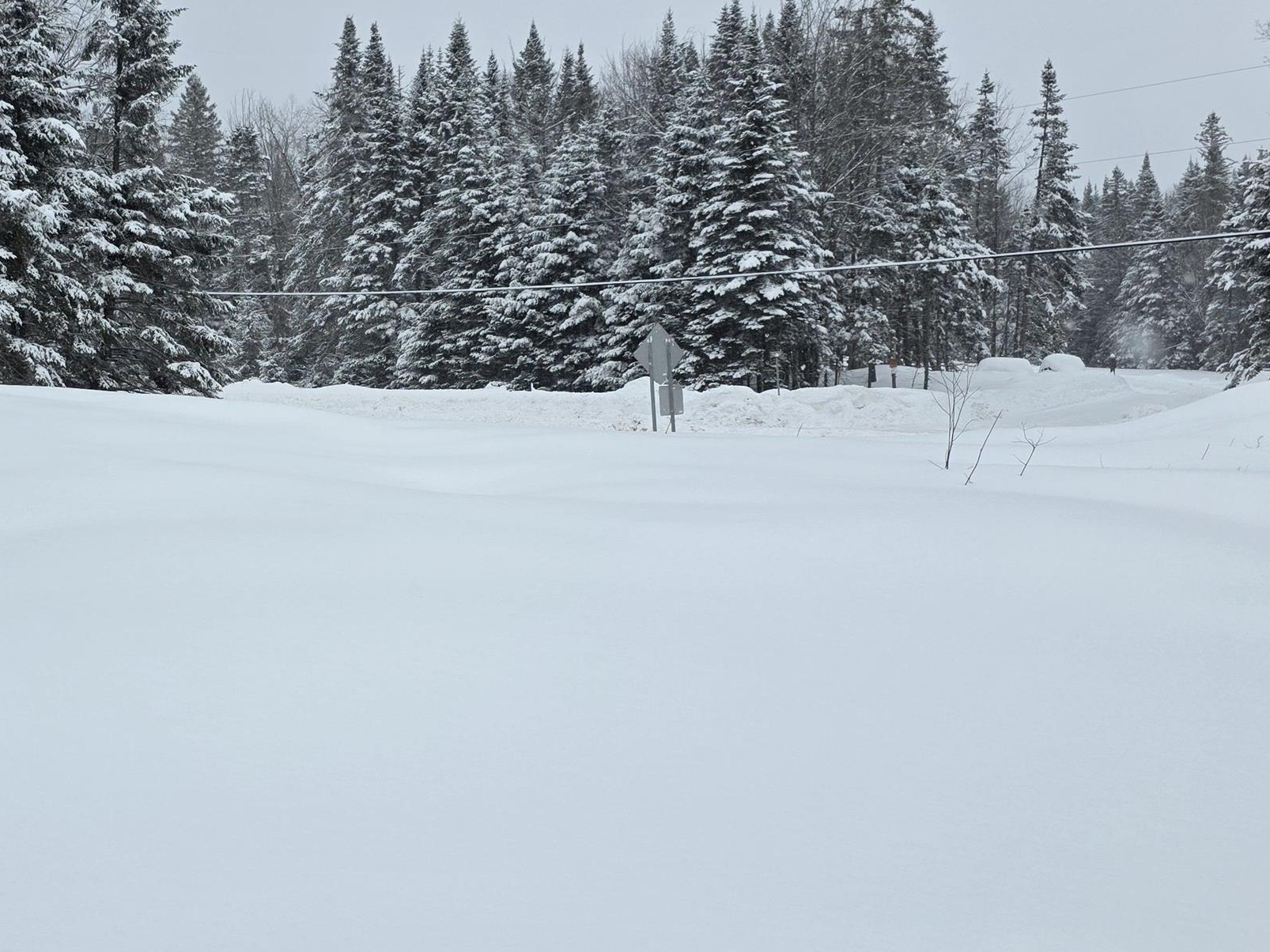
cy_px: 417
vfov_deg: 32.8
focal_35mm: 44
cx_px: 300
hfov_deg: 41.5
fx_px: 1614
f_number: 1.7
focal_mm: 6.3
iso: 80
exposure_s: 1/7944
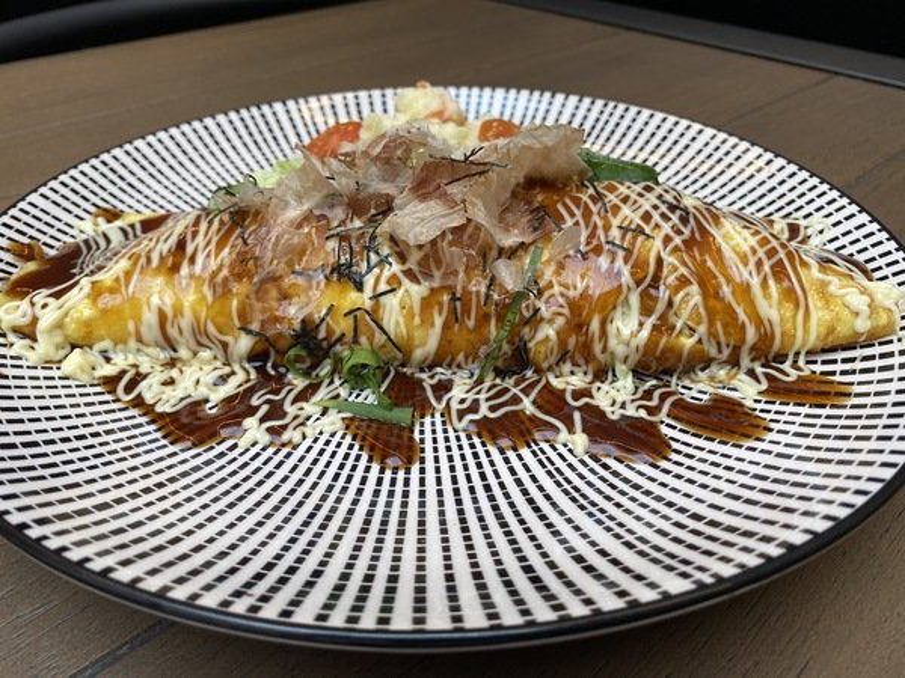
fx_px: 680
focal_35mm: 26
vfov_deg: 53.1
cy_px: 339
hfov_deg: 67.3
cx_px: 452
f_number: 1.8
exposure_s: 1/100
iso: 80
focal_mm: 4.25
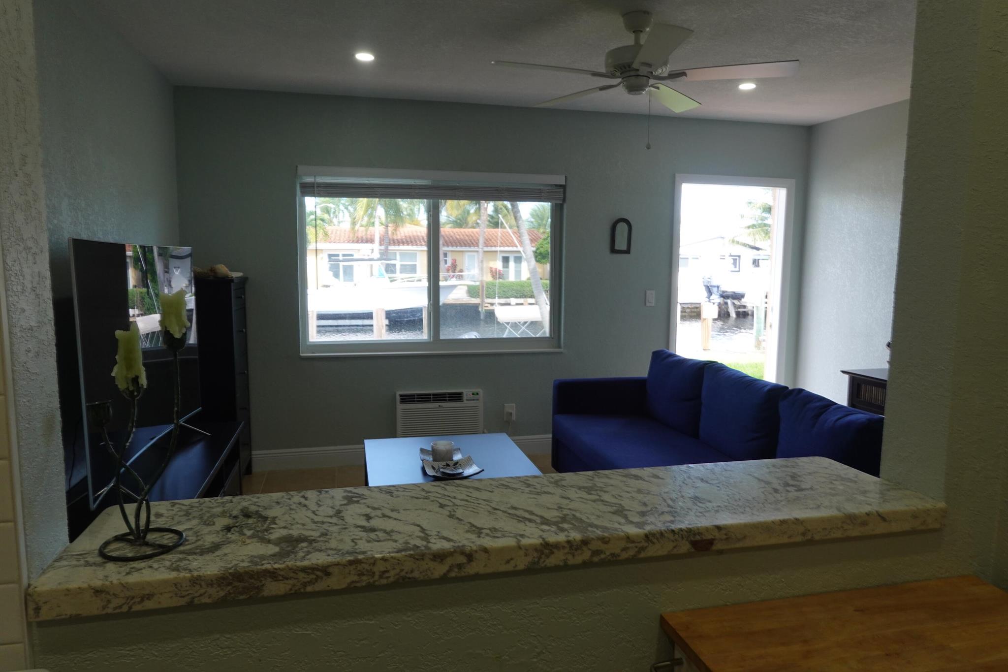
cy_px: 336
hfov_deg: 73.7
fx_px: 672
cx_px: 504
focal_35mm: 24
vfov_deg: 53.1
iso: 160
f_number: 6.3
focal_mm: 9
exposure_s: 1/30
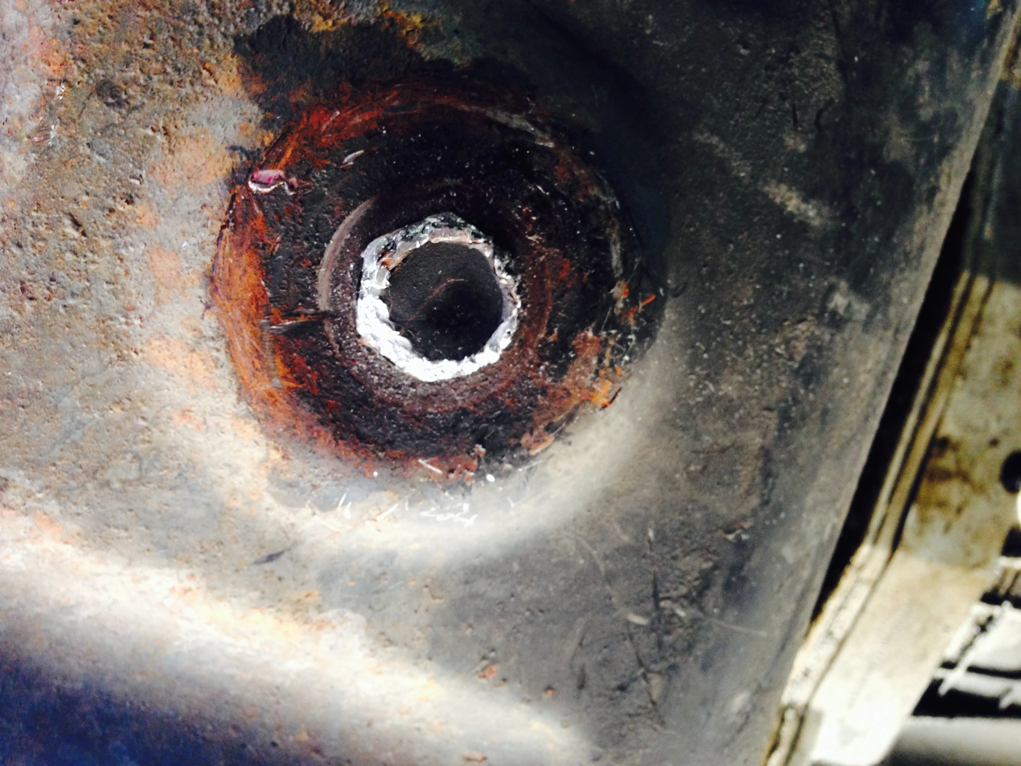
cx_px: 510
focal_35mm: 33
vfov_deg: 42.9
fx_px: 973
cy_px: 383
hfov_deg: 55.4
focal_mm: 4.12
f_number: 2.4
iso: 125
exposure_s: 1/20
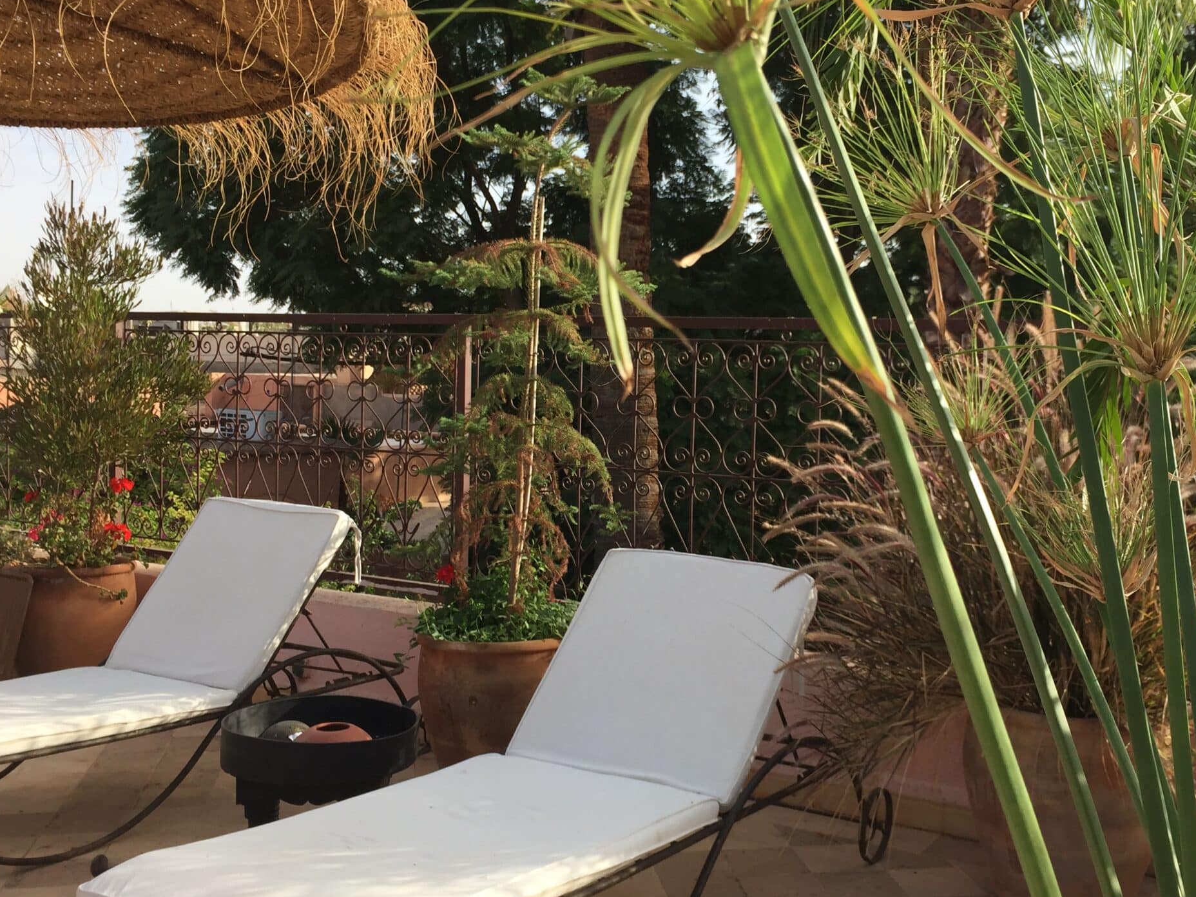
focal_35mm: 40
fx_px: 1382
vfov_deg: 36.0
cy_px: 439
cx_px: 675
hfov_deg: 46.7
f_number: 2.2
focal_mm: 4.15
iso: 32
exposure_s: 1/775
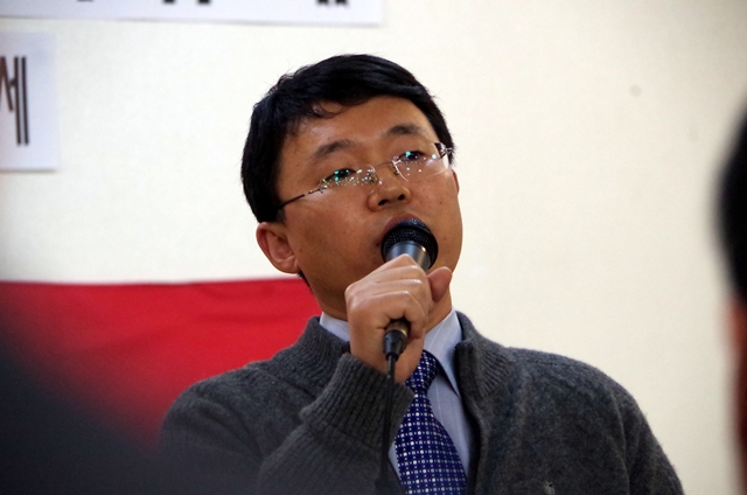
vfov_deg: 6.8
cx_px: 374
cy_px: 248
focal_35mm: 202
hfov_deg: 10.2
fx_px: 4183
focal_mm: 135
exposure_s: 1/100
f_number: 5.6
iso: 3200
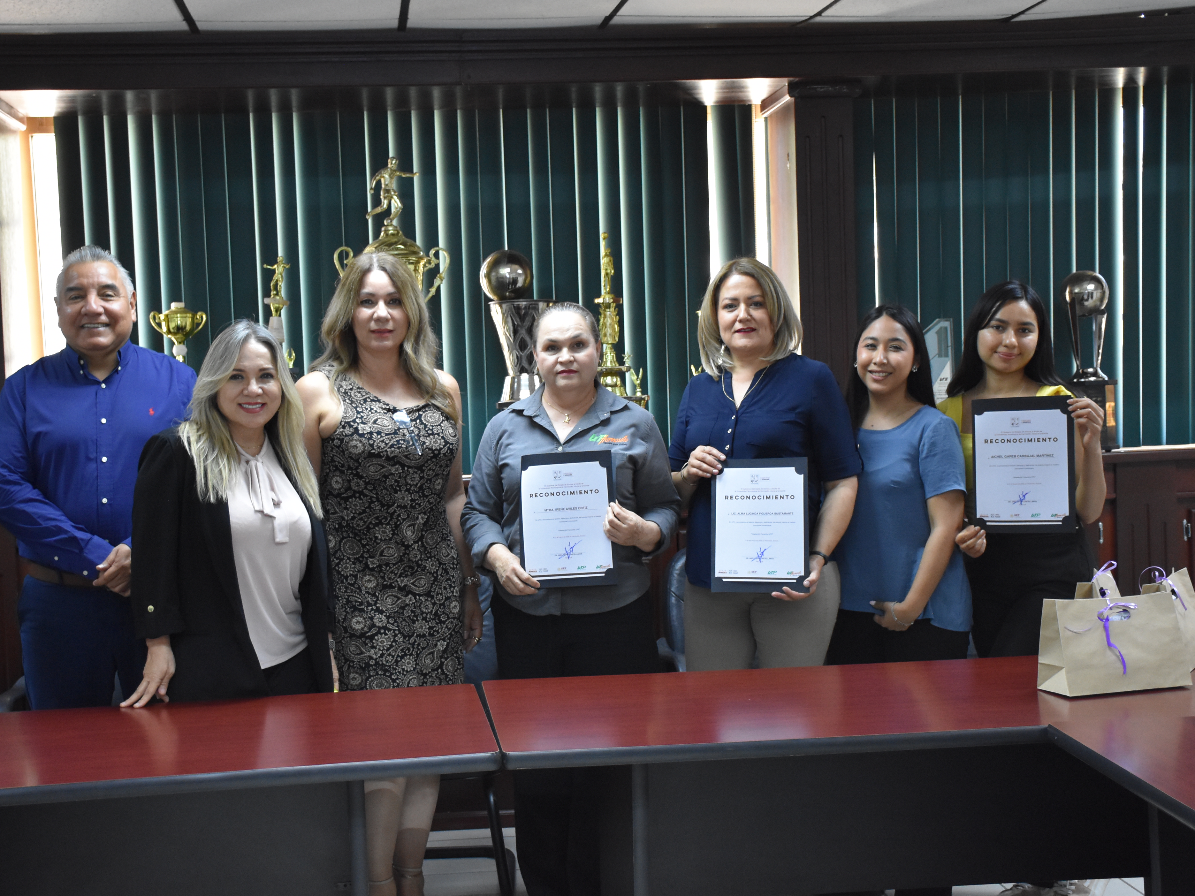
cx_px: 526
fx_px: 1795
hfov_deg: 36.8
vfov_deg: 28.0
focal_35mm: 52
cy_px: 457
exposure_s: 1/60
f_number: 4
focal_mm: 30
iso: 2200
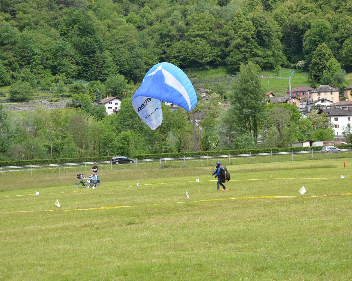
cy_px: 140
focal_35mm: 89
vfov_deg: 17.3
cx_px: 204
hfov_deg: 21.5
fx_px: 927
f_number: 7.1
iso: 200
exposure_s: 1/200
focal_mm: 52
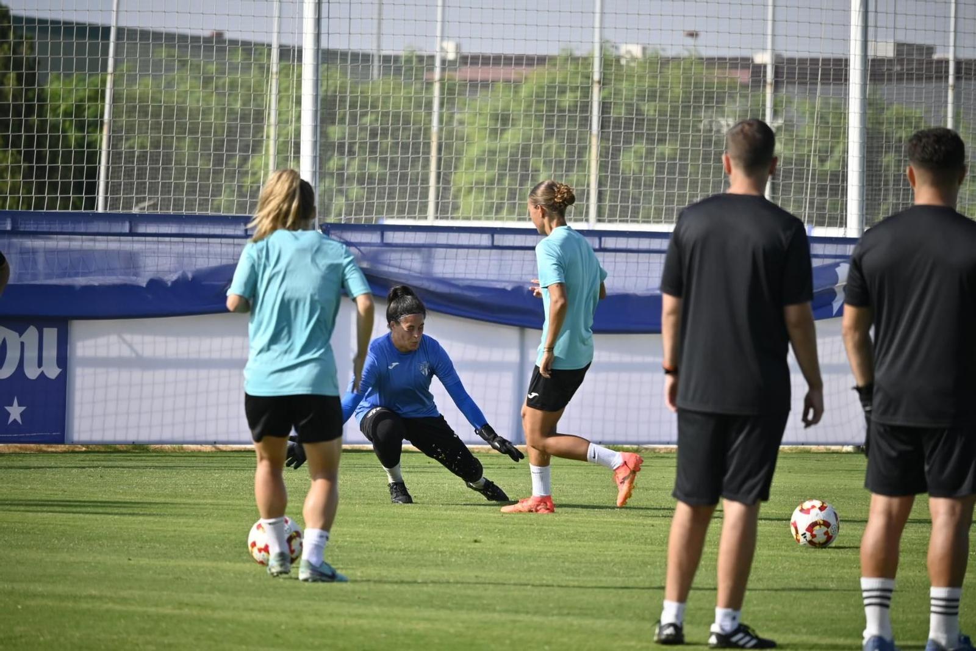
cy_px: 326
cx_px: 488
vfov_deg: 3.7
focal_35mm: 375
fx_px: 10167
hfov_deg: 5.5
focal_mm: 250
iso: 250
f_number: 6.3
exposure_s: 1/1000
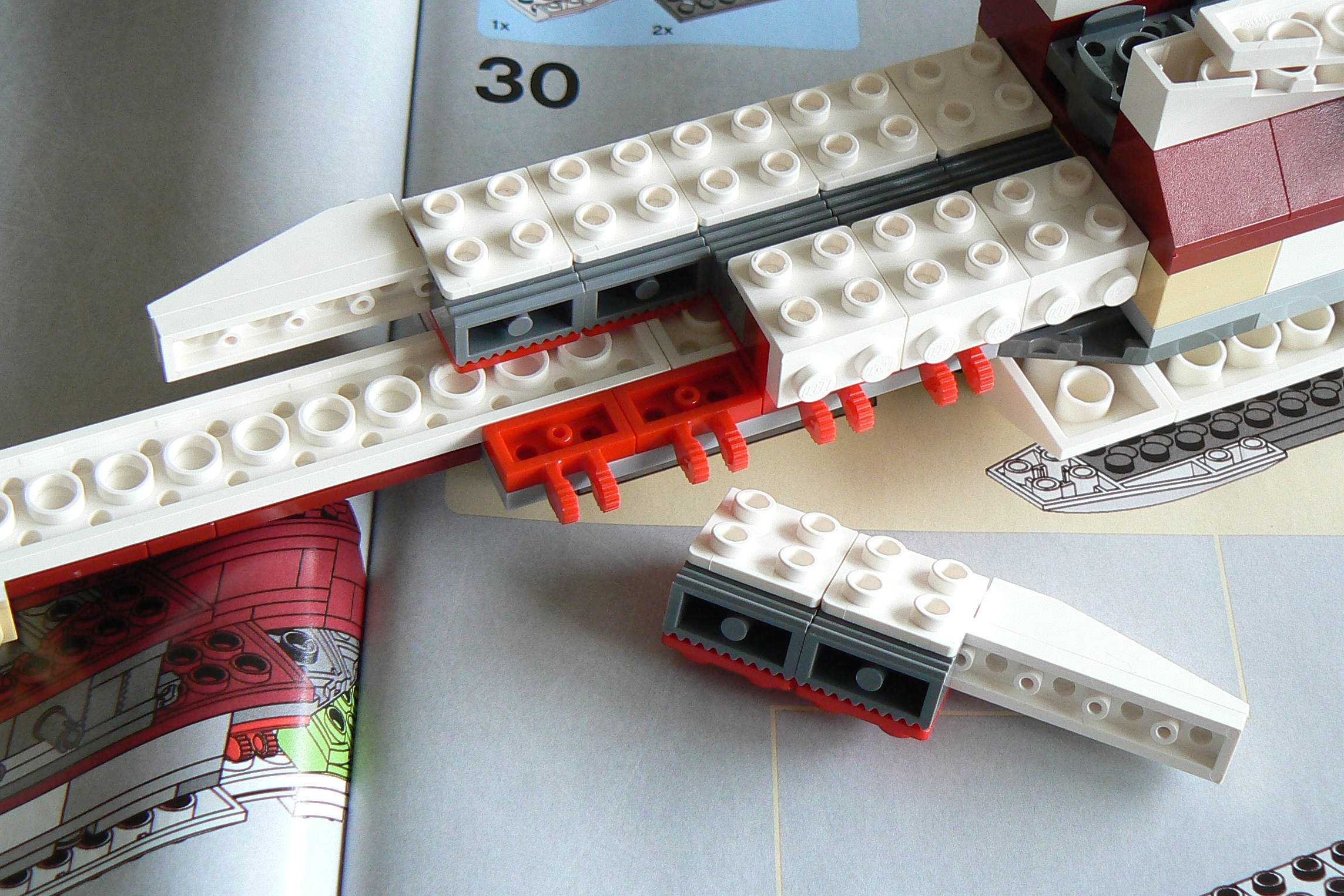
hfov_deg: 30.5
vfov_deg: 20.6
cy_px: 411
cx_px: 672
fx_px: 2464
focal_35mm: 66
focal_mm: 8.7
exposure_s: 1/10
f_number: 2.8
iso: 100
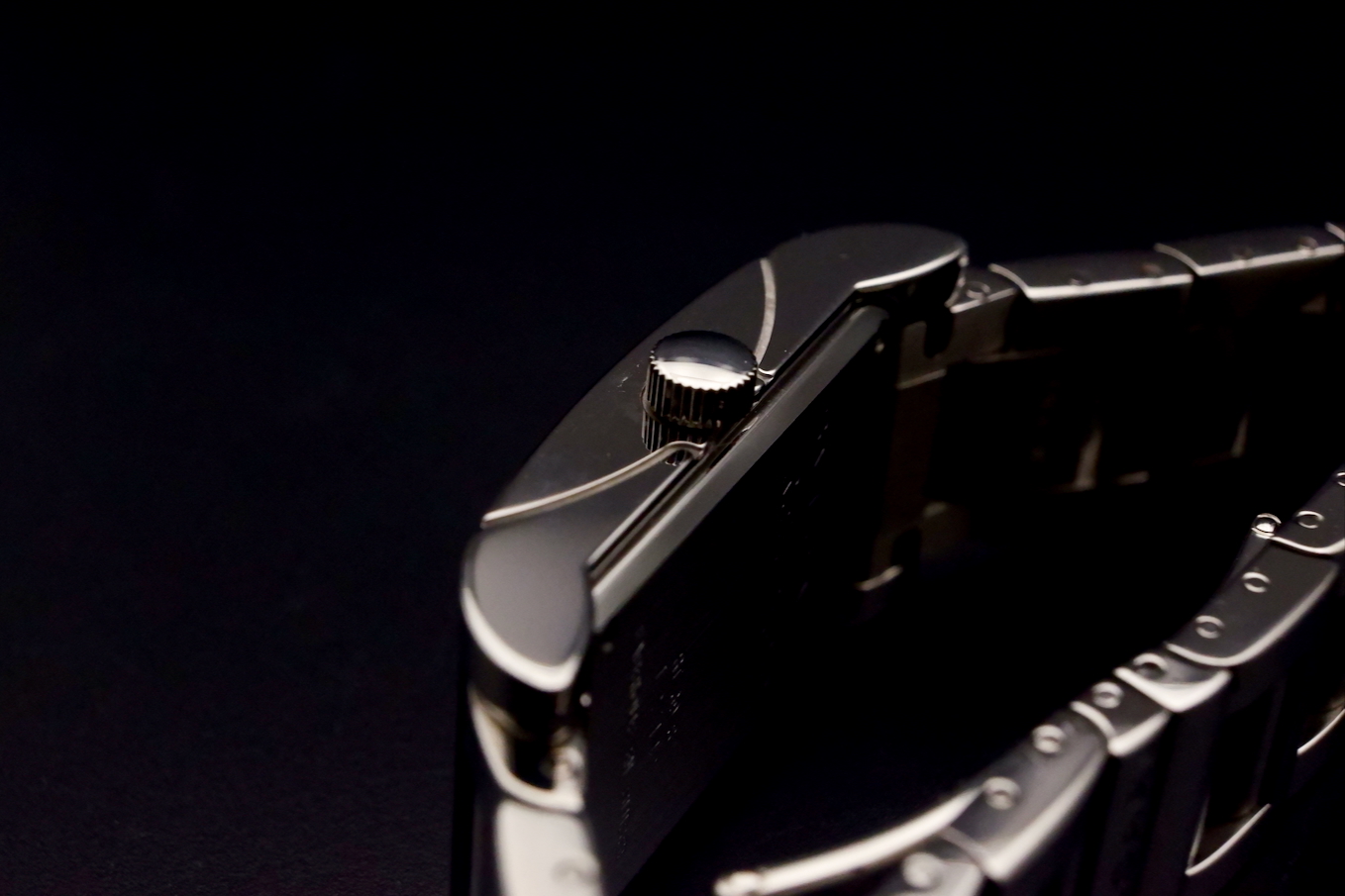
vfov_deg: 26.5
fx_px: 1905
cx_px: 672
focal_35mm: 51
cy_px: 448
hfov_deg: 38.9
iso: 6400
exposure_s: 1/4000
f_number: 10
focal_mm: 34.3
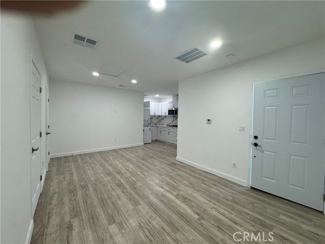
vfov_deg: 85.7
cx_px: 162
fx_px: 131
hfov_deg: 102.1
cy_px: 122
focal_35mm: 14
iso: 200
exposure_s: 1/120
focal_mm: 2.22
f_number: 2.2
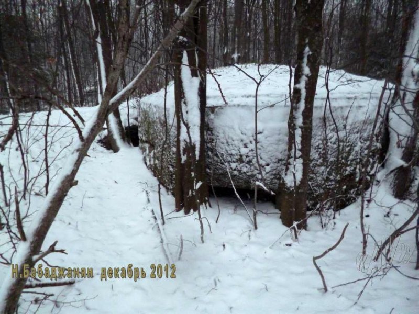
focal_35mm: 24
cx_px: 210
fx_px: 291
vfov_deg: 56.8
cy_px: 157
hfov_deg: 71.6
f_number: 2.5
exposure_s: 1/60
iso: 800
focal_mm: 4.3
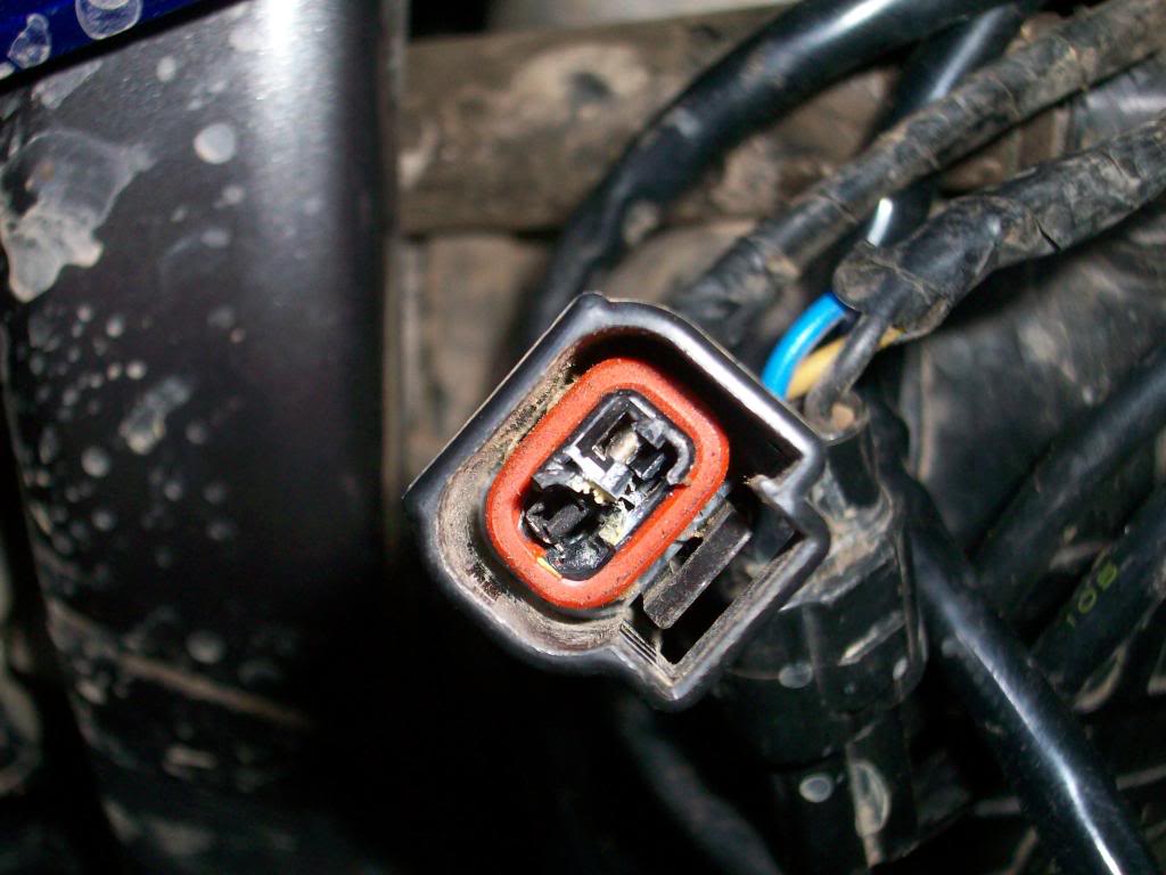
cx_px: 583
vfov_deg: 27.5
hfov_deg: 36.2
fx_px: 1785
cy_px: 438
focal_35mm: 53
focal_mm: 8.8
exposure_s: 1/70.6
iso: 160
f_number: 3.6
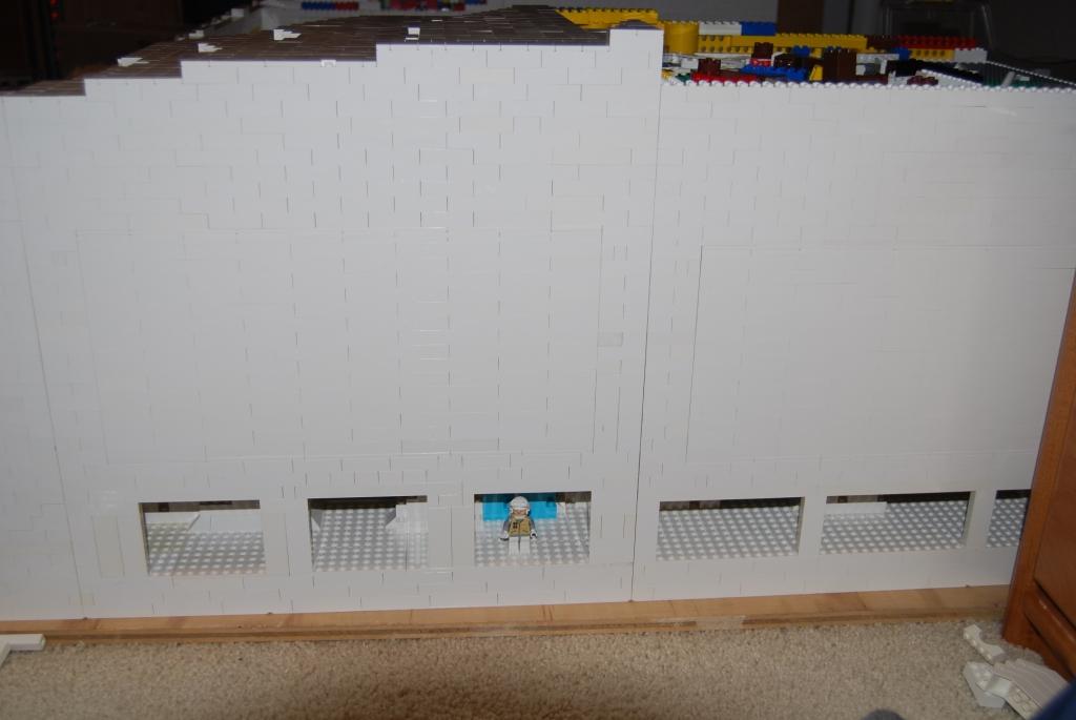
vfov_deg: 37.0
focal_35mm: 36
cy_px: 360
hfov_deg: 53.1
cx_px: 538
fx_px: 1077
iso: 100
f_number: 4
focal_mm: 24
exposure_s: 1/125
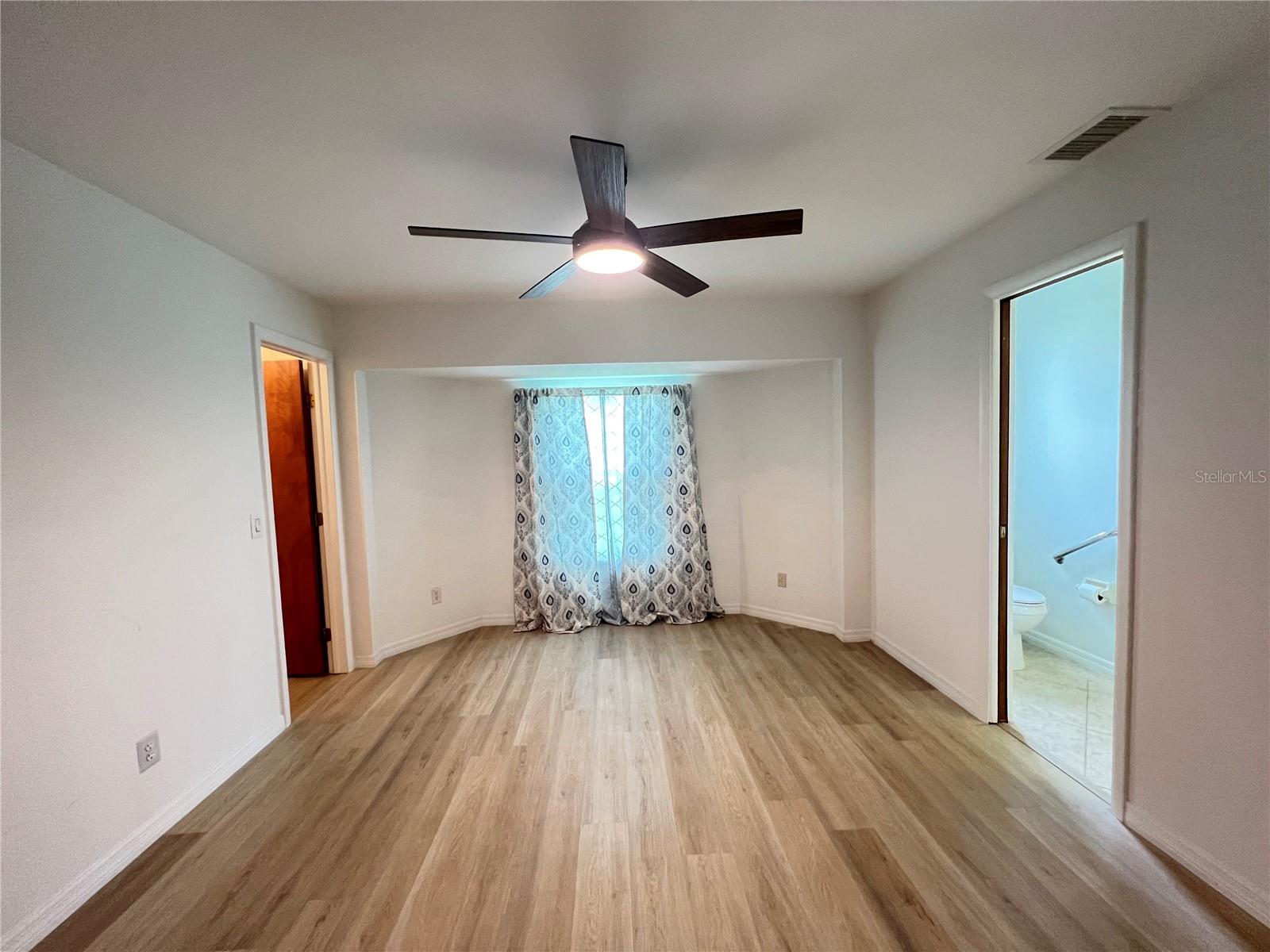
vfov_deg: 89.9
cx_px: 635
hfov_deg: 106.2
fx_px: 477
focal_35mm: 13
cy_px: 476
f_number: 1.8
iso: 320
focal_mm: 1.57
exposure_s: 1/60
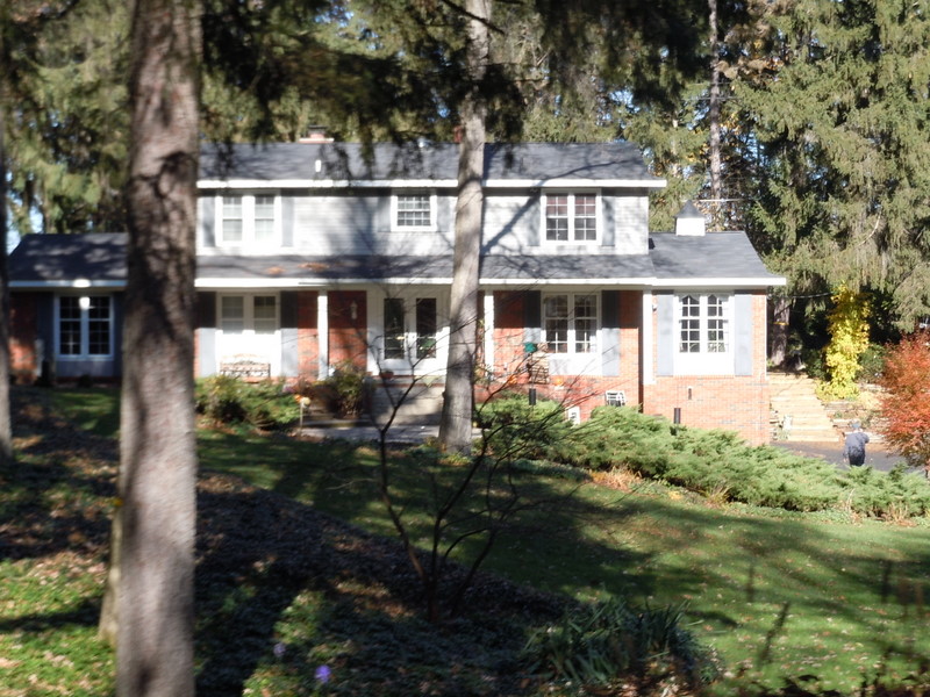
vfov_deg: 19.9
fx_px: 1988
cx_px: 465
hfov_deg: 26.3
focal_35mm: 74
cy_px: 348
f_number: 5.2
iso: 100
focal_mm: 13.2
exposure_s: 1/160
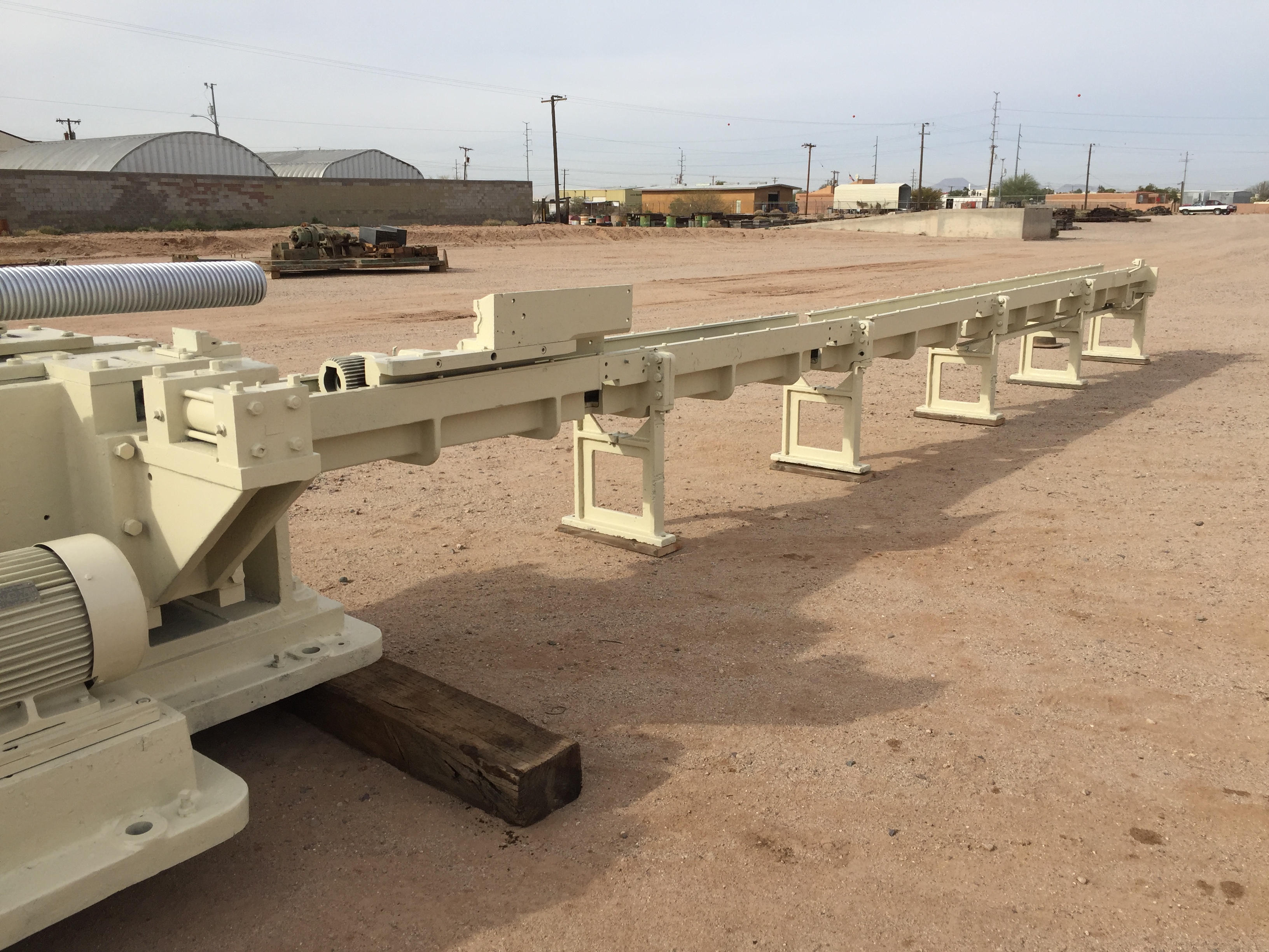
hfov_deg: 61.7
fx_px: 1063
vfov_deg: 48.2
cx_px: 634
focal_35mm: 29
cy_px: 476
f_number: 2.2
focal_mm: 4.15
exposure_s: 1/2475
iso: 32
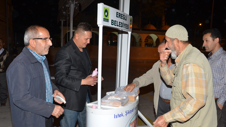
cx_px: 112
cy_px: 73
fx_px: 210
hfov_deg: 56.6
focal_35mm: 35
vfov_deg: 33.7
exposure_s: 1/60
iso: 800
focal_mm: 22
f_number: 7.1
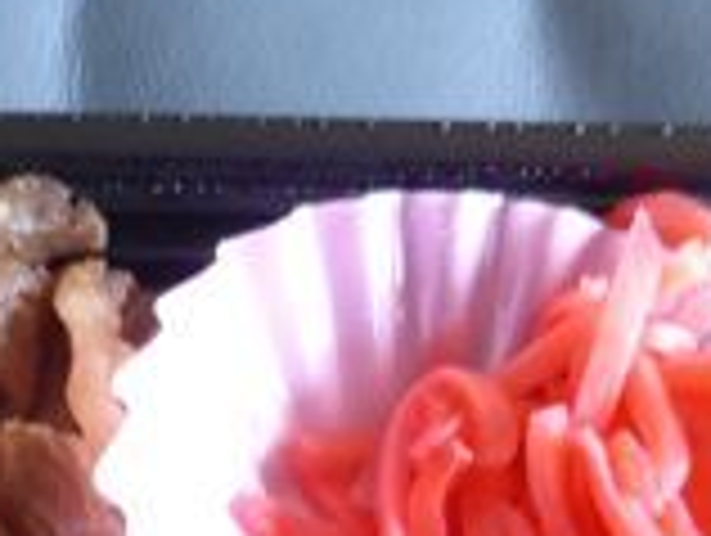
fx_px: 1995
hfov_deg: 19.9
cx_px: 86
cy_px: 806
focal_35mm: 97
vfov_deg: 14.3
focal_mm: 4.3
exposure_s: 1/25
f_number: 3.3
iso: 400
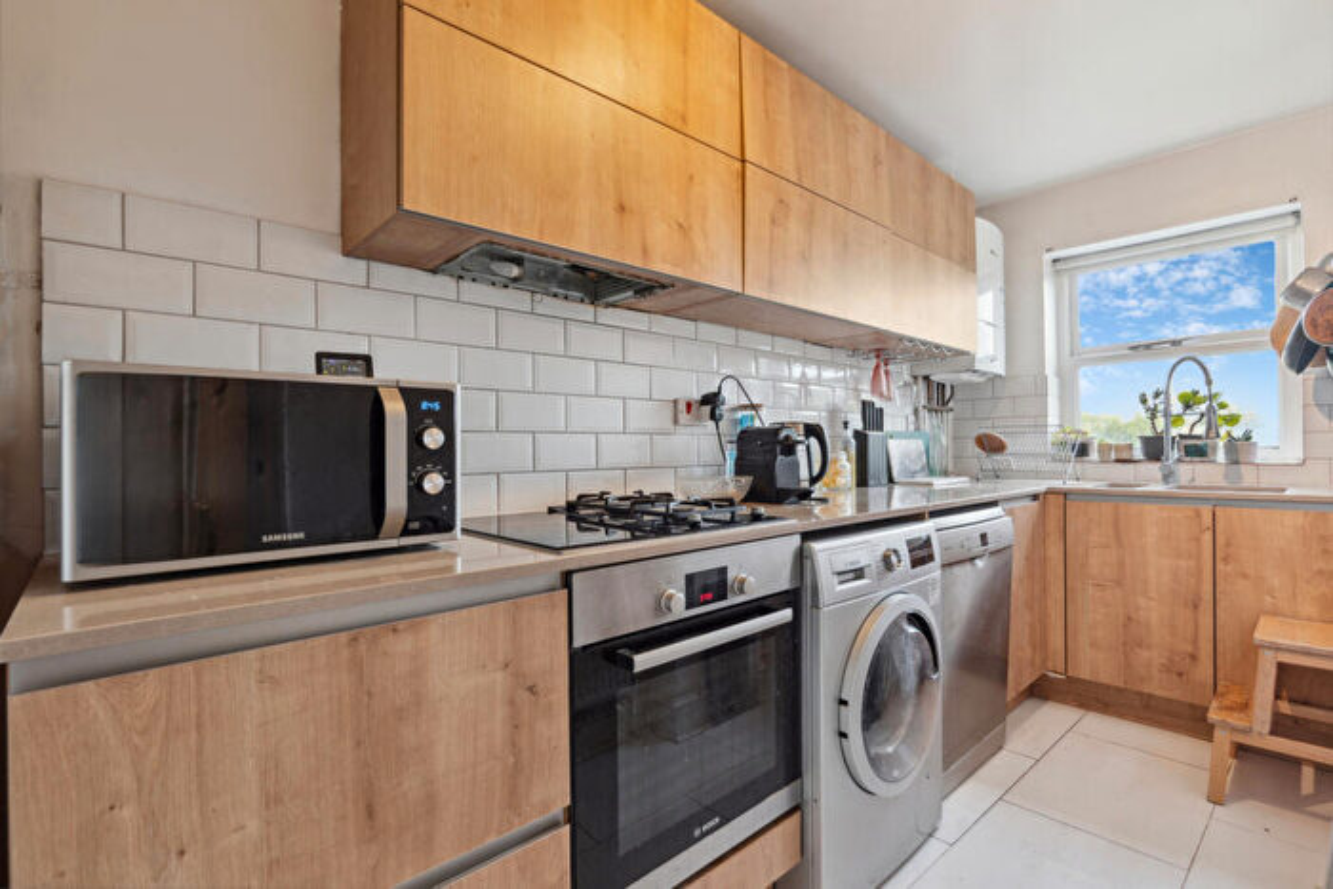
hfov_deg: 96.7
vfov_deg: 73.8
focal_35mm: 16
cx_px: 666
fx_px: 593
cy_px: 444
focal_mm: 16
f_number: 11
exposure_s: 1/4
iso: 400
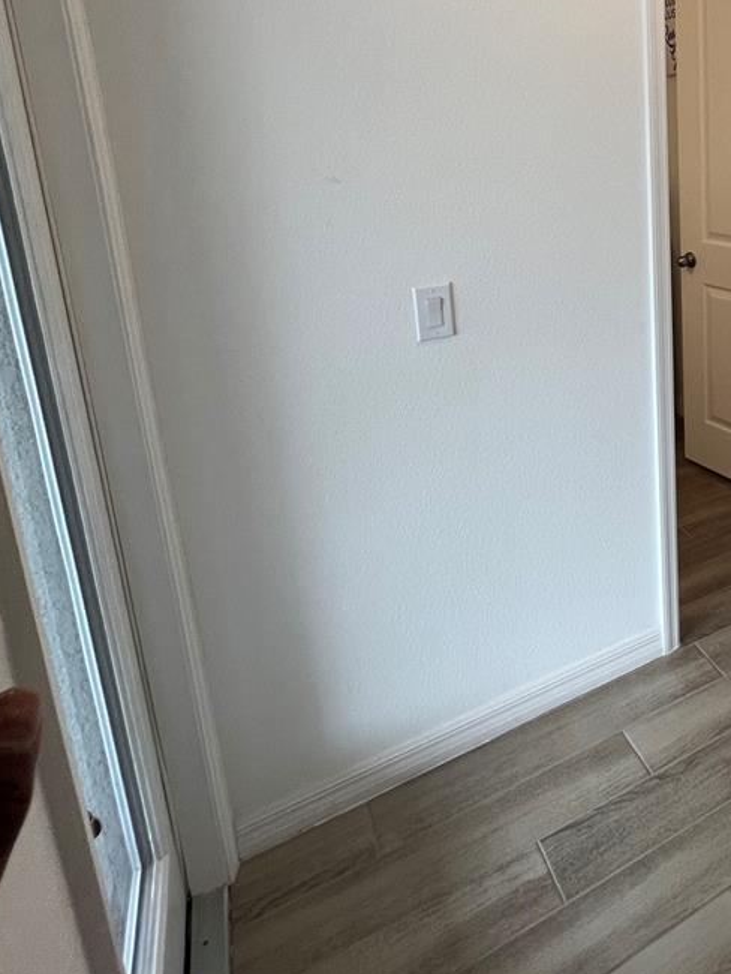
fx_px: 675
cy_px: 262
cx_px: 662
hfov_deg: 50.3
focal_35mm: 24
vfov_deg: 67.7
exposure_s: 1/120
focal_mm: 1.57
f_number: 1.8
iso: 80
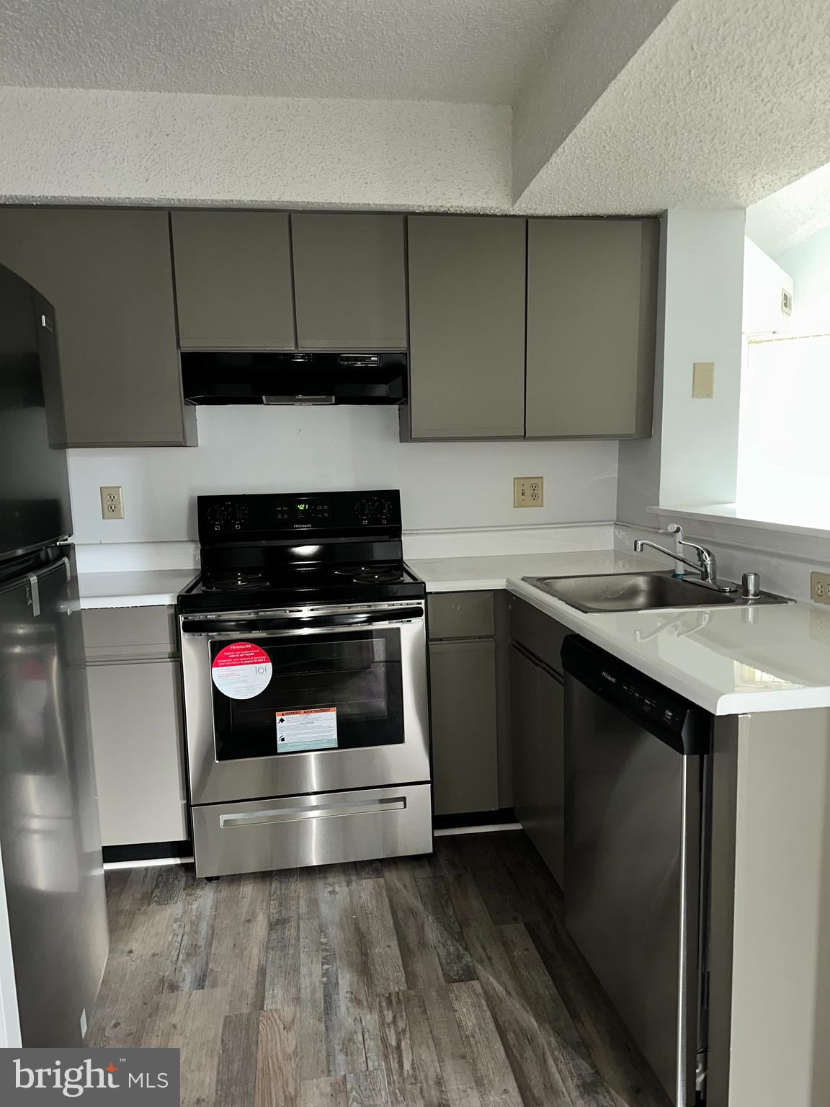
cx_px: 415
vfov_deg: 71.6
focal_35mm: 24
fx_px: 767
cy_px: 554
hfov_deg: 56.8
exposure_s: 1/7
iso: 160
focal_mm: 6.86
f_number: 1.78
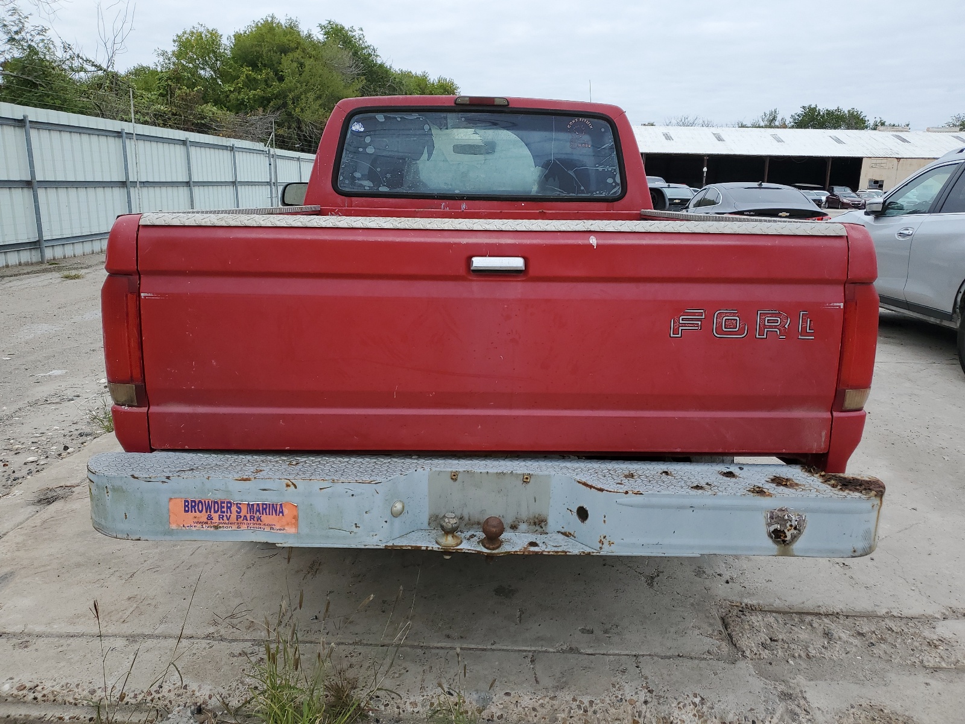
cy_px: 362
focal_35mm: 26
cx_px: 482
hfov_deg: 67.3
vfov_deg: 53.1
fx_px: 725
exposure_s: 1/435
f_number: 1.5
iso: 50
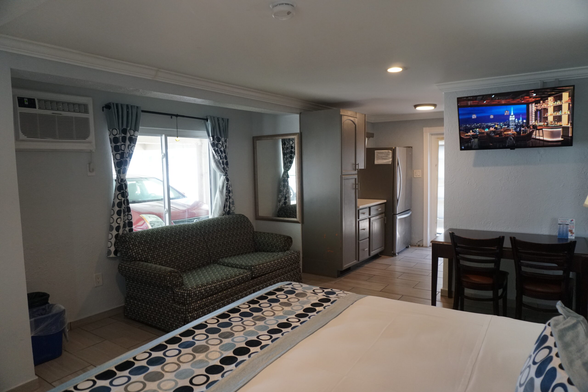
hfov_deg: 73.7
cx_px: 294
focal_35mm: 24
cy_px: 196
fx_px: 392
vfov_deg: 53.1
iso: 1250
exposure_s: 1/160
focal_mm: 16
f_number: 4
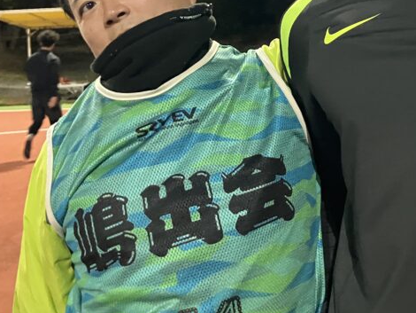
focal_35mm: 61
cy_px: 9
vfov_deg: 23.2
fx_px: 733
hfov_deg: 31.5
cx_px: 273
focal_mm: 3.99
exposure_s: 1/30
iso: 500
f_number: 1.8
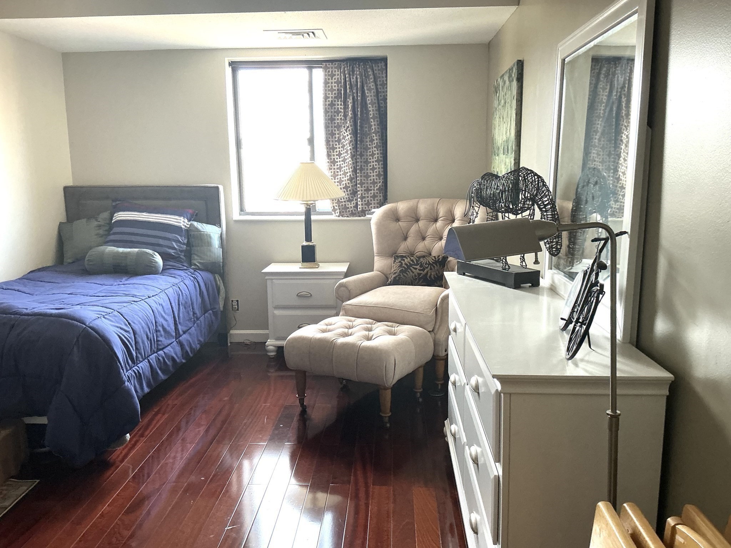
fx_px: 612
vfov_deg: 48.2
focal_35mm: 29
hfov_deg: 61.7
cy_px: 274
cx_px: 366
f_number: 1.8
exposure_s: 1/60
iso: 125
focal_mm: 3
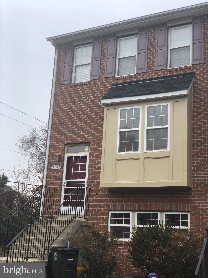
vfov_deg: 36.8
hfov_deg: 28.0
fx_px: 417
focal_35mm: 52
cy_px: 139
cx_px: 104
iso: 16
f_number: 2.4
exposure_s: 1/326
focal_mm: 6
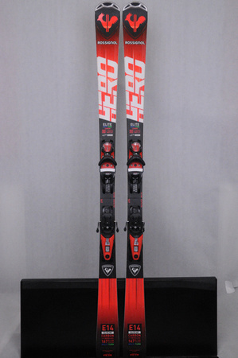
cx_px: 119
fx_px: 373
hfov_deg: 35.4
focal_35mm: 38
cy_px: 179
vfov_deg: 51.3
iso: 3200
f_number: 16
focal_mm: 25
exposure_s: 1/125
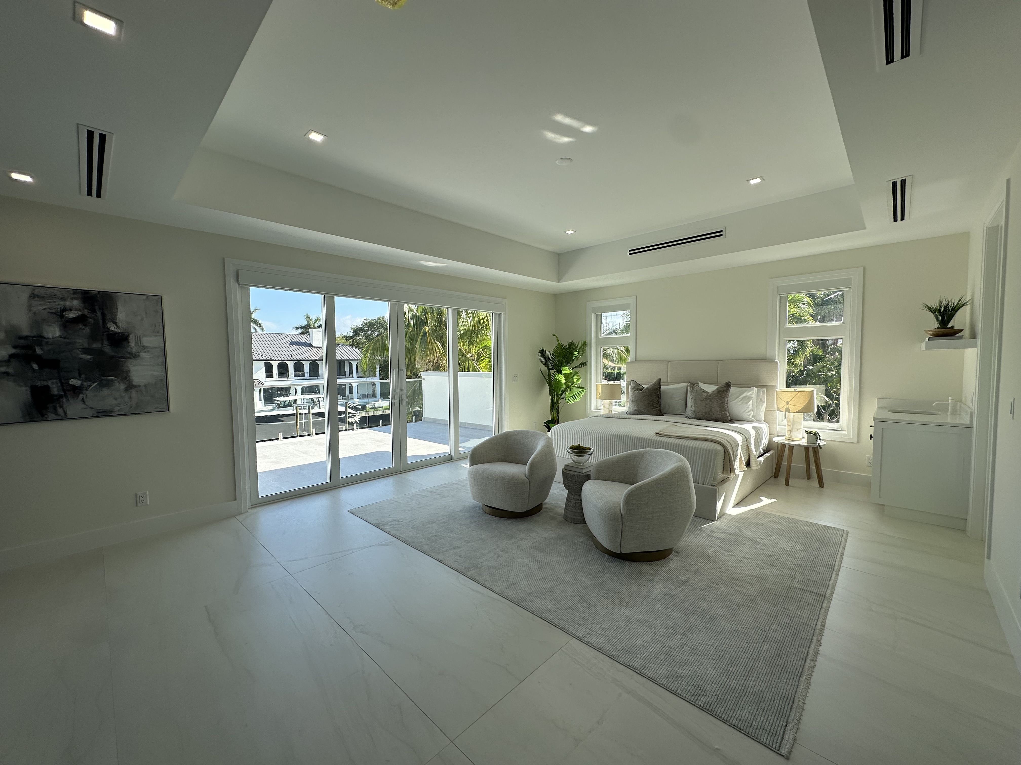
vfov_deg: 85.7
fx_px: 413
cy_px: 382
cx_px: 510
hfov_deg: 102.1
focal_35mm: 14
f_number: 2.2
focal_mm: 2.22
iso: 40
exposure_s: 1/590
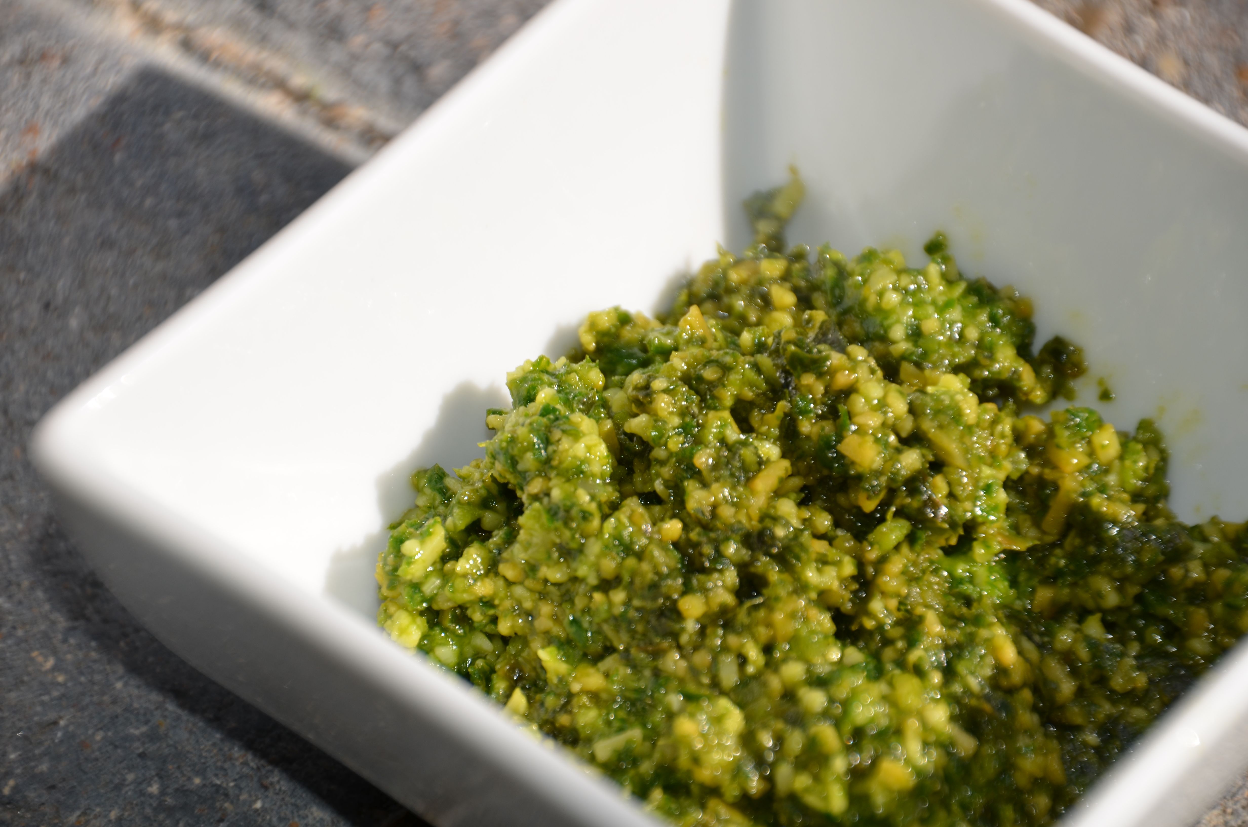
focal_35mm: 405
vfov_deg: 3.4
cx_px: 624
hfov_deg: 5.1
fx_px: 14011
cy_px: 414
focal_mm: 270
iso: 100
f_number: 8
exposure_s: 1/250
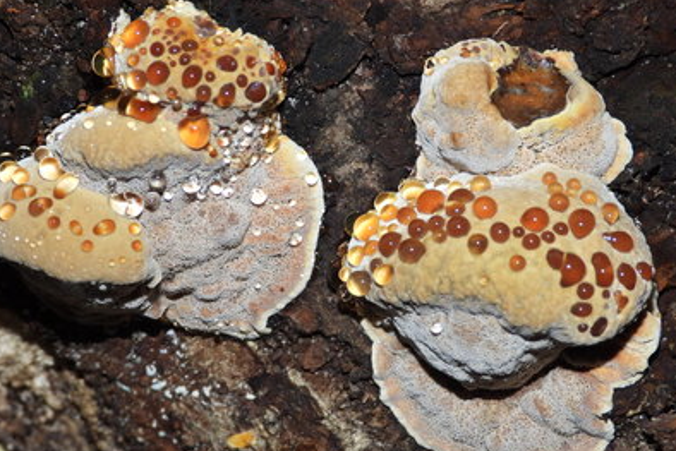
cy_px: 248
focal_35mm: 364
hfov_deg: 5.7
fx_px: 6837
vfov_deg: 3.8
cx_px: 328
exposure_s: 1/125
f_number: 4.5
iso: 200
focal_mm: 53.9
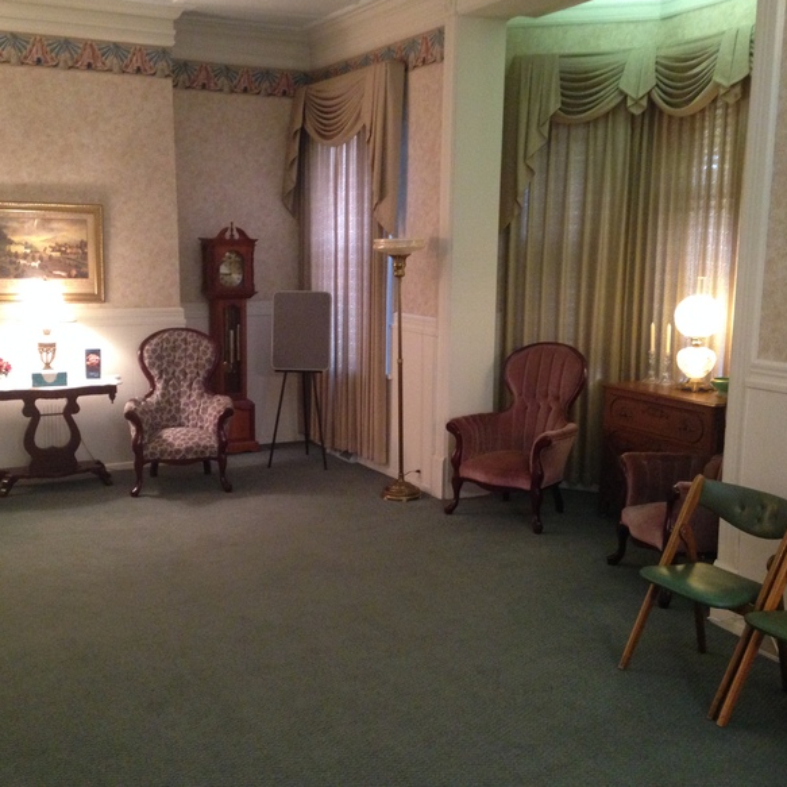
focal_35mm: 40
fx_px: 1029
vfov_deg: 41.9
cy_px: 385
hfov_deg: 41.8
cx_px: 351
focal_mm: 4.12
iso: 400
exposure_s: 1/20
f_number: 2.4
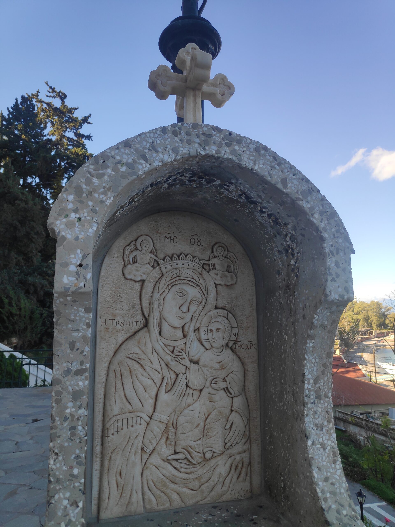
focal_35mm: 20
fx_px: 304
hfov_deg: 66.0
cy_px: 264
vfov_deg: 81.7
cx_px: 198
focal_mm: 3.94
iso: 100
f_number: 1.9
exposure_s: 1/962
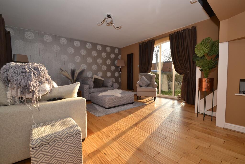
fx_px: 102
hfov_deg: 100.4
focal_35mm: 15
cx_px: 122
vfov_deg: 77.3
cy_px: 82
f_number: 5.6
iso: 220
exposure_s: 1/125
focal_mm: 10
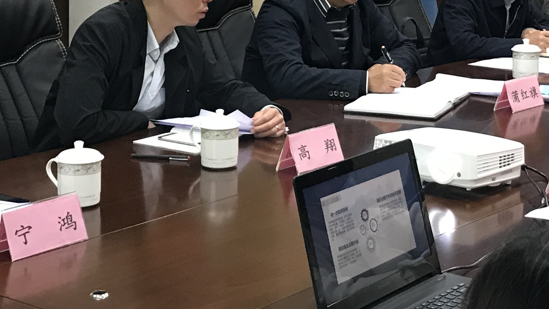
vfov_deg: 12.9
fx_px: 1339
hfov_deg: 23.0
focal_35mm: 92
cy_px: -29
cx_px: 381
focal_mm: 3.99
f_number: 1.8
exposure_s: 1/17
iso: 64
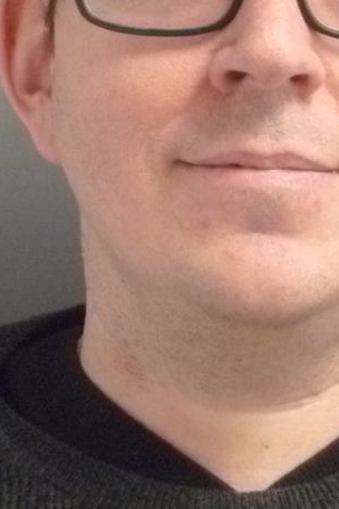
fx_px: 2316
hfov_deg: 8.4
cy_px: 145
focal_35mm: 164
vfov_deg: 12.5
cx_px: 260
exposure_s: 1/15
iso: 1000
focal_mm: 12.8
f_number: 4.5
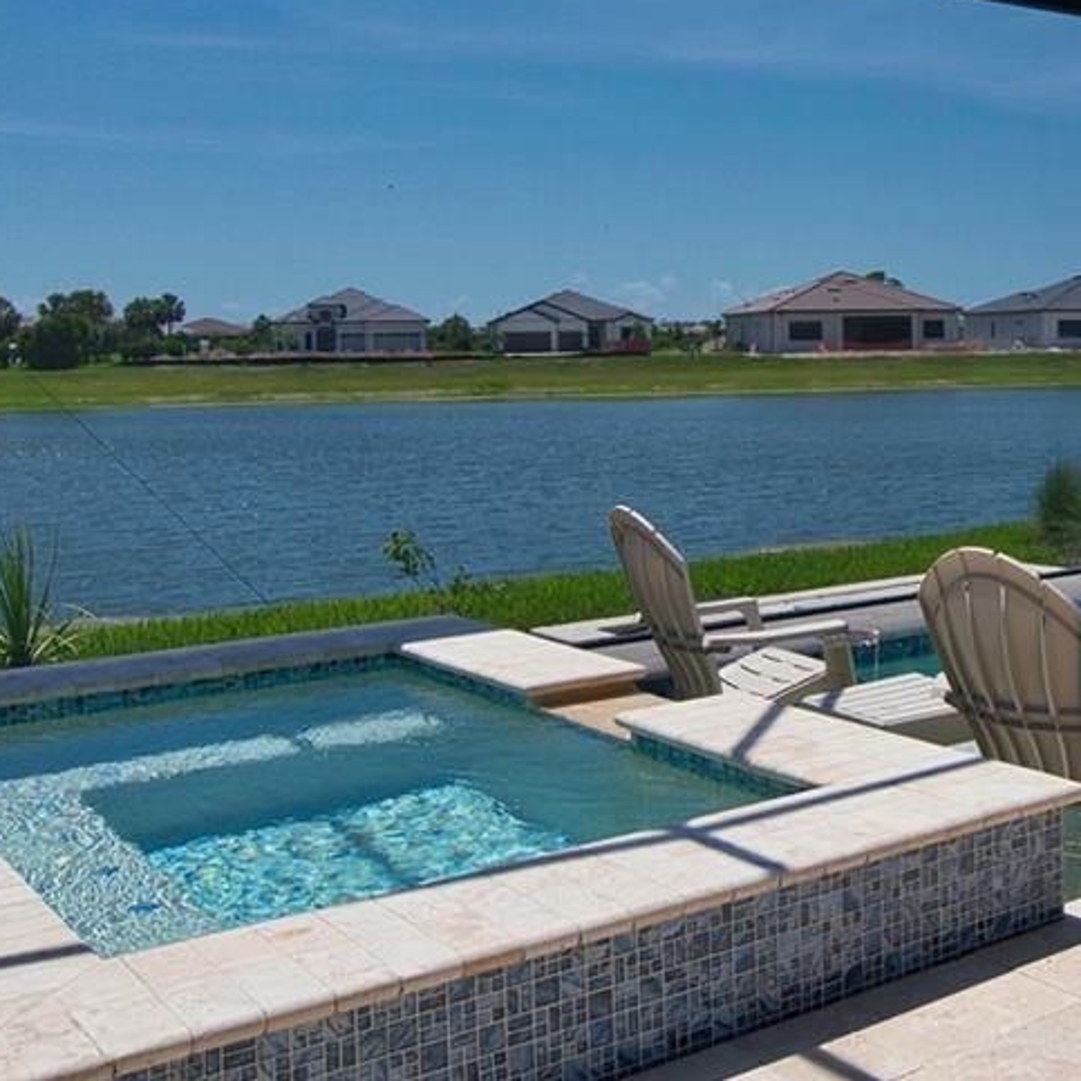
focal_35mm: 45
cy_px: 342
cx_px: 1009
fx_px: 1590
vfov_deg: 37.1
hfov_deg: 35.0
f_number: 8
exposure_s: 1/250
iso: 100
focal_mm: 16
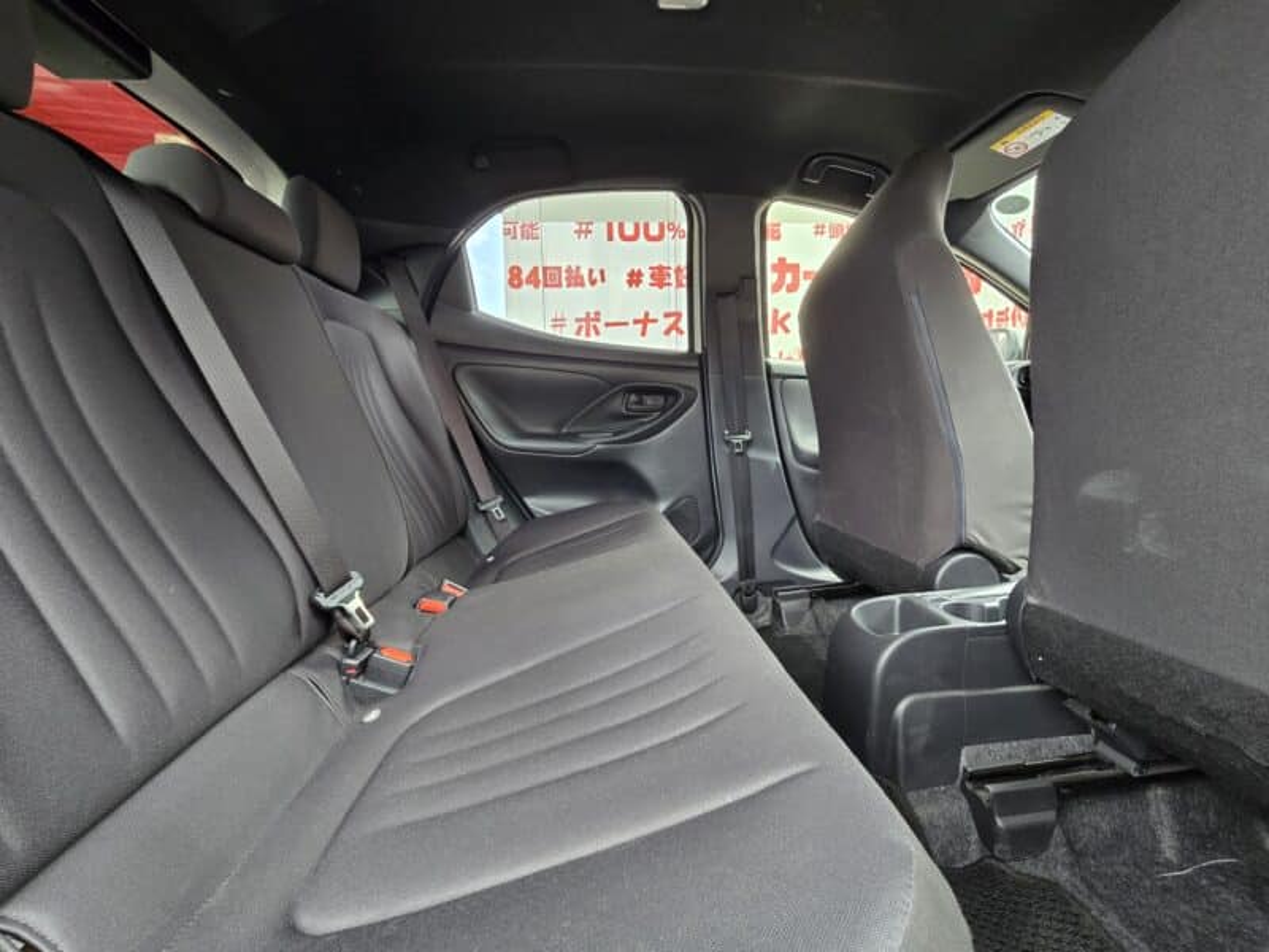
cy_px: 476
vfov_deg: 89.9
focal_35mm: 13
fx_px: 477
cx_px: 634
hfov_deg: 106.2
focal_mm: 2.2
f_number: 2.2
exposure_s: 1/50
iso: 200
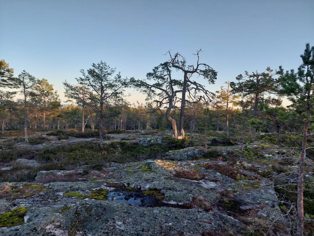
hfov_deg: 69.4
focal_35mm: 25
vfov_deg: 54.9
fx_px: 227
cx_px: 157
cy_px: 118
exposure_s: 1/189
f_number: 1.8
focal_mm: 5.23
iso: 40
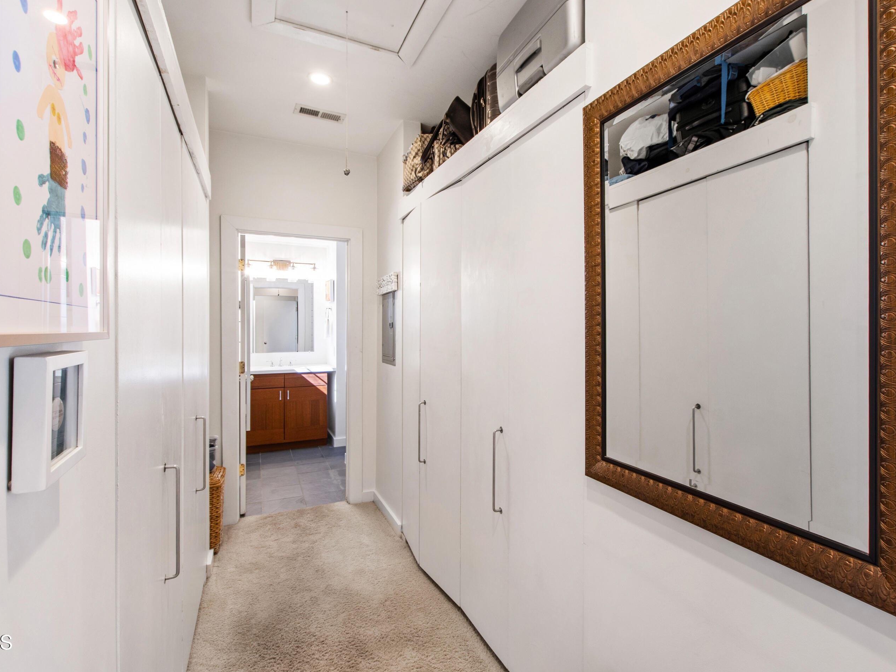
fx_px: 440
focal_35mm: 17
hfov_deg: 90.8
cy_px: 323
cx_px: 484
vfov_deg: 74.7
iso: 100
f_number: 8
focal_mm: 10
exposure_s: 1
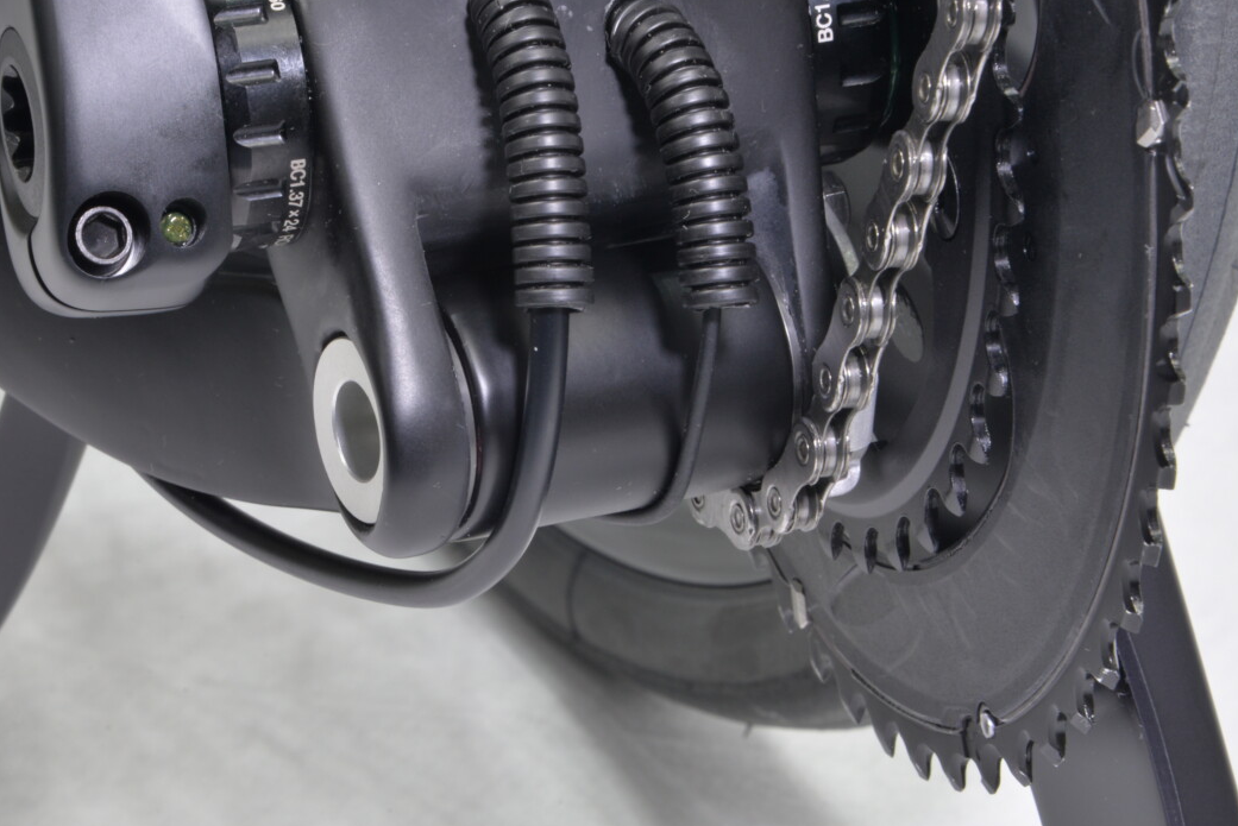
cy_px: 440
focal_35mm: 292
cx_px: 376
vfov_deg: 4.7
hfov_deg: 7.0
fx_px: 10045
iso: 800
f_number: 22
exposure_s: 1/3
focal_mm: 190
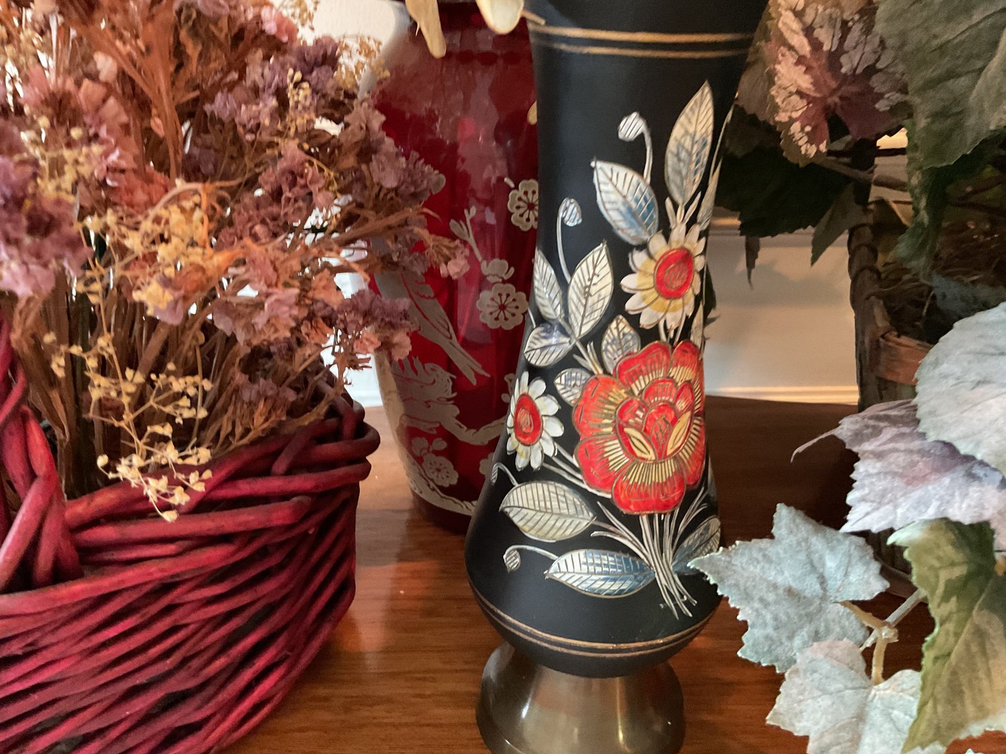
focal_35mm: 29
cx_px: 503
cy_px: 377
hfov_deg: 61.7
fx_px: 843
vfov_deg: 48.2
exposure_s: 1/30
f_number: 1.8
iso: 500
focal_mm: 3
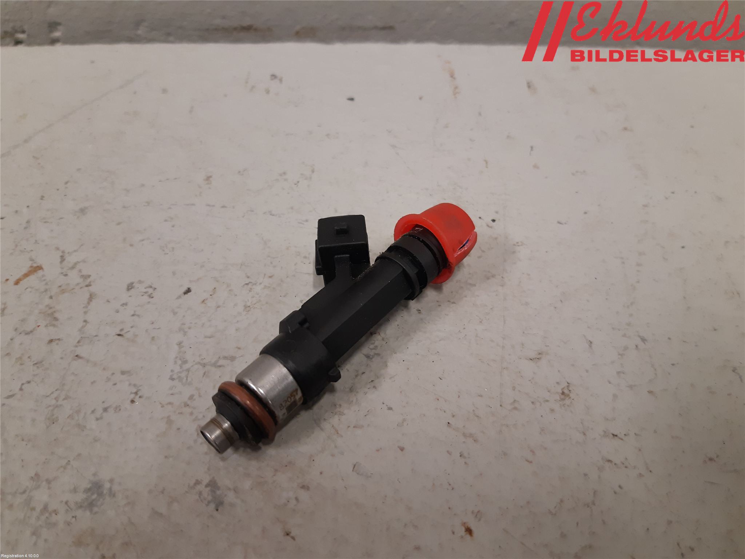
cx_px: 372
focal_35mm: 26
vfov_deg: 53.1
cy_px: 280
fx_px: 560
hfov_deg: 67.3
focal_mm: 3.93
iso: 125
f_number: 1.7
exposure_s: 1/50
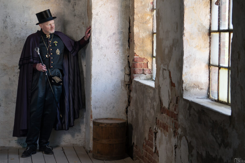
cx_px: 124
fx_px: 572
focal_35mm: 84
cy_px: 81
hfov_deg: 24.2
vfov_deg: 16.3
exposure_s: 1/100
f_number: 5.6
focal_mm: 55
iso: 1000
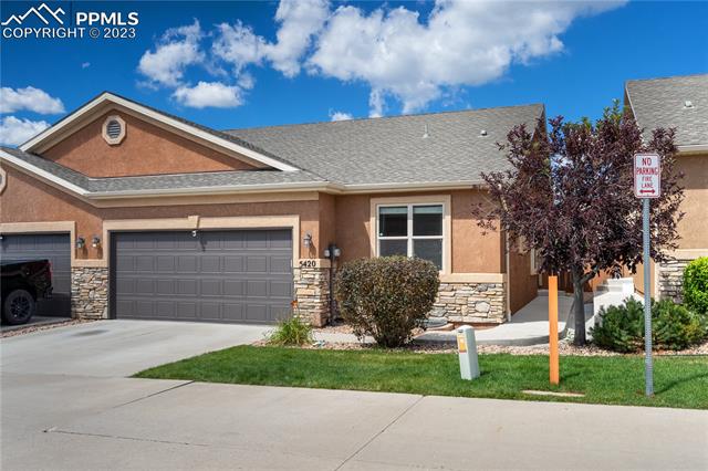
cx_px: 354
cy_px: 236
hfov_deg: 58.7
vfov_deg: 41.1
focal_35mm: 32
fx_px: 629
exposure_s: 1/1250
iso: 1250
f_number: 6.3
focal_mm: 32
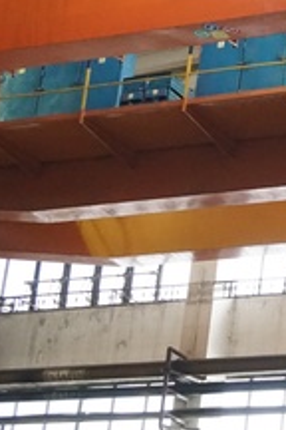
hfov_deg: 9.4
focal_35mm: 140
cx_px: 487
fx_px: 1668
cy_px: 249
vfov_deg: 14.6
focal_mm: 28
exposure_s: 1/60
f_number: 4.5
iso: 3200
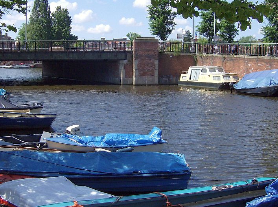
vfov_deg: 26.4
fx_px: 441
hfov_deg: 35.0
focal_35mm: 55
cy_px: 74
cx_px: 120
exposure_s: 1/519
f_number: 4.8
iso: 100
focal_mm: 6.4
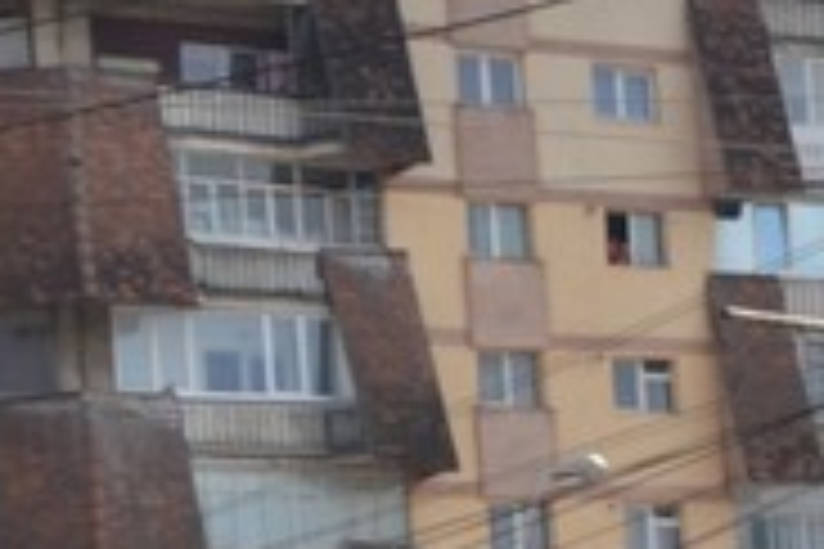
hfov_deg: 10.6
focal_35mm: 177
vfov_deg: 7.4
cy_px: 1215
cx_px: 1653
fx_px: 4051
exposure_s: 1/200
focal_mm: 18
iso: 100
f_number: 7.1
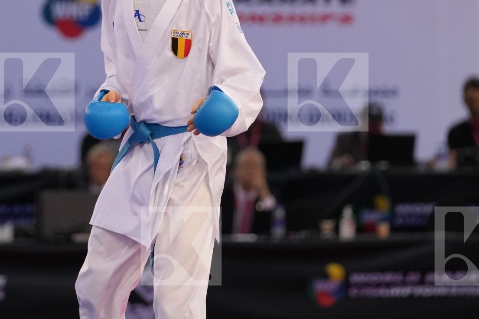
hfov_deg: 4.7
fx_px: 5788
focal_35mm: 435
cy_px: 92
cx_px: 181
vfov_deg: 3.2
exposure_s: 1/1000
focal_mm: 178
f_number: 2.8
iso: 2000
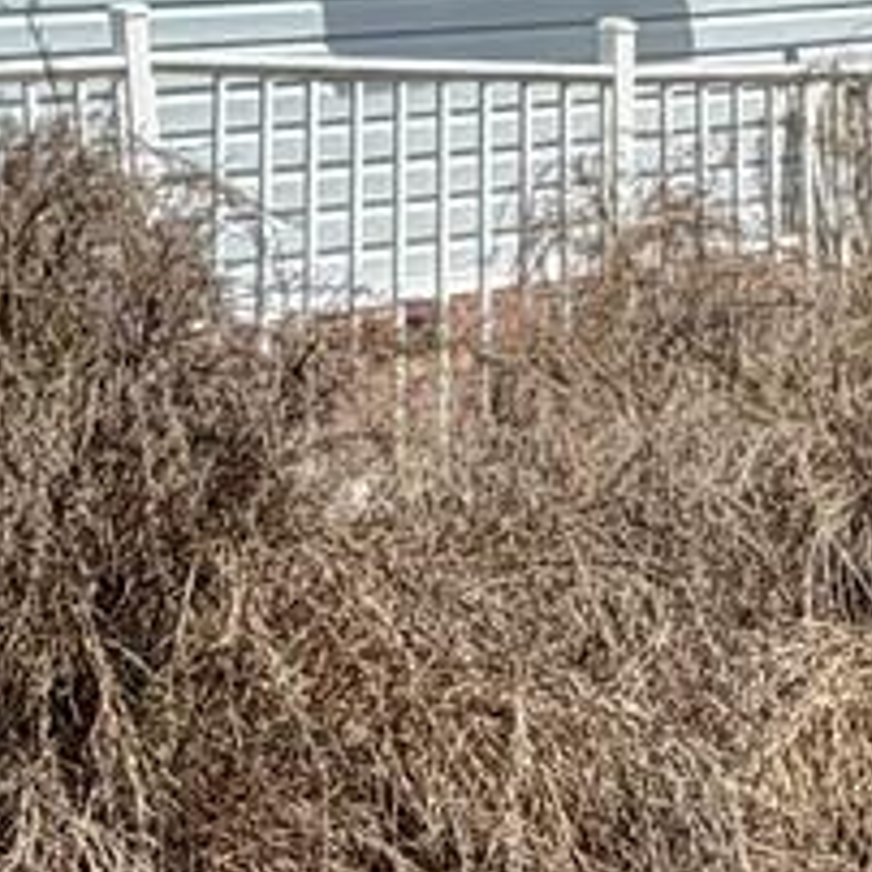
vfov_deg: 16.0
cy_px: -505
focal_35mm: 98
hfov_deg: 17.3
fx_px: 2793
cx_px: -17
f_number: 2.2
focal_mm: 2.22
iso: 20
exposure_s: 1/1285
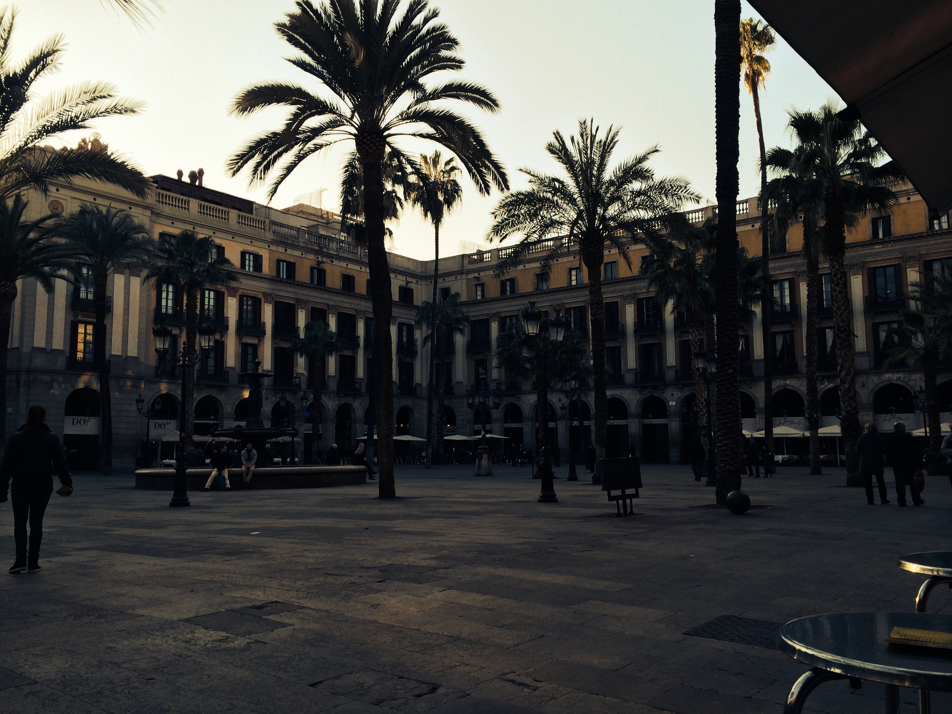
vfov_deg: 46.8
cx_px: 476
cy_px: 357
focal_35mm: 30
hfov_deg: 60.0
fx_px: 825
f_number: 2.2
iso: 32
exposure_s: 1/760
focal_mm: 4.12
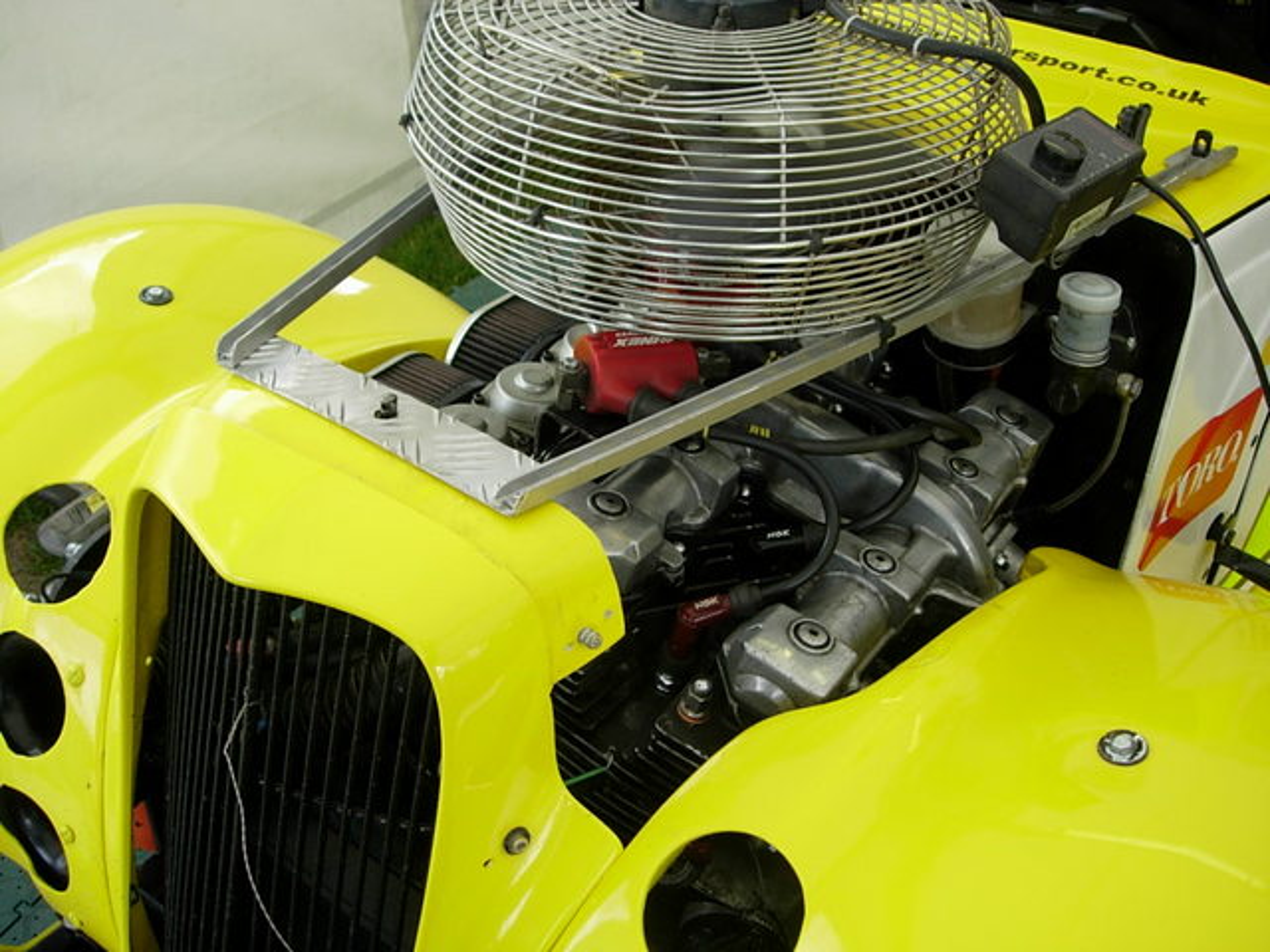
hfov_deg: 49.0
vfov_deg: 37.7
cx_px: 635
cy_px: 476
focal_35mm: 38
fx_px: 1394
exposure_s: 1/157
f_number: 2.8
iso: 64
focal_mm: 7.8
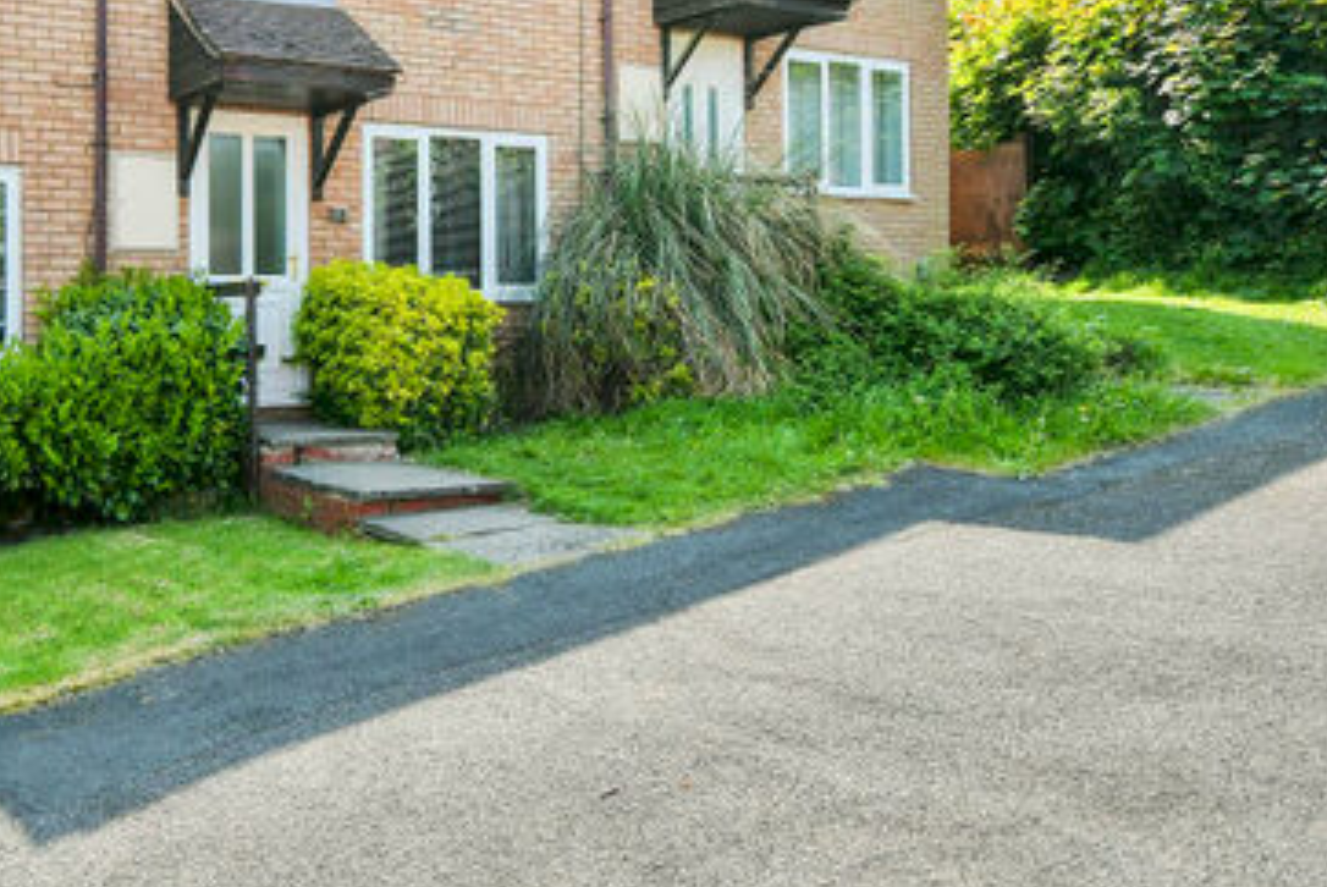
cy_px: 203
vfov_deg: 43.3
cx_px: 275
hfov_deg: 58.9
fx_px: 1070
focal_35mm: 29
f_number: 5.6
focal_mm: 10
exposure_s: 1/1600
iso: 500
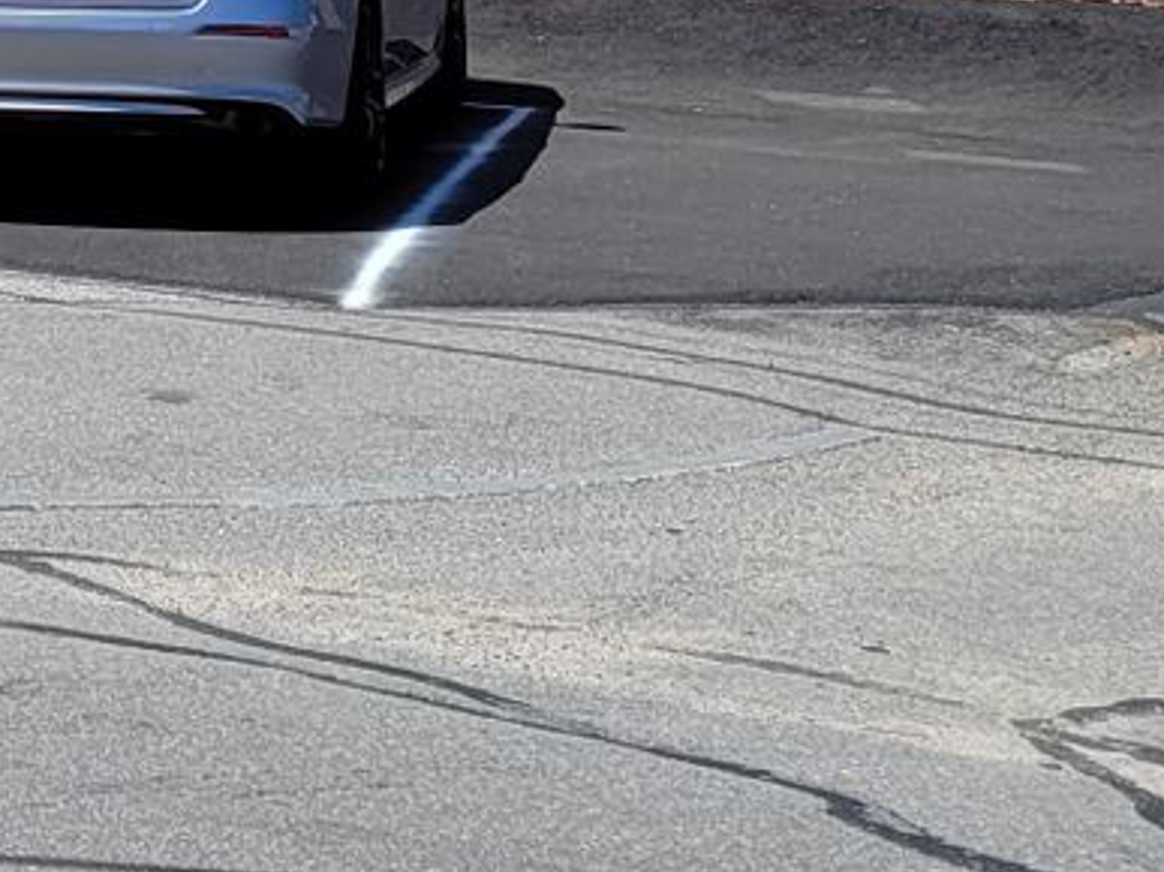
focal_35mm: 129
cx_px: -602
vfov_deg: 10.1
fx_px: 4336
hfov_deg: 14.3
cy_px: -1212
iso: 40
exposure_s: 1/2228
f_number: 1.8
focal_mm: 5.4
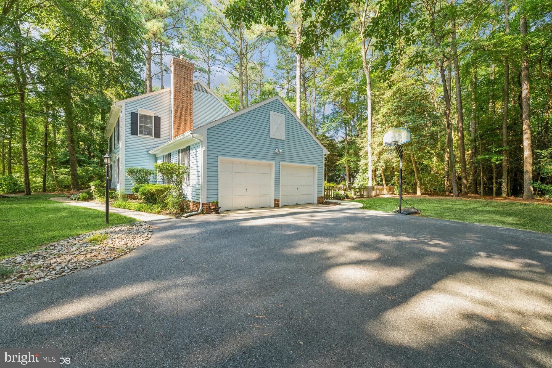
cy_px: 184
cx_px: 276
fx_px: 215
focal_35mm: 14
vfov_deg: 81.2
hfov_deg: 104.3
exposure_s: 1/8
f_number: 8
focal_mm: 14
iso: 64
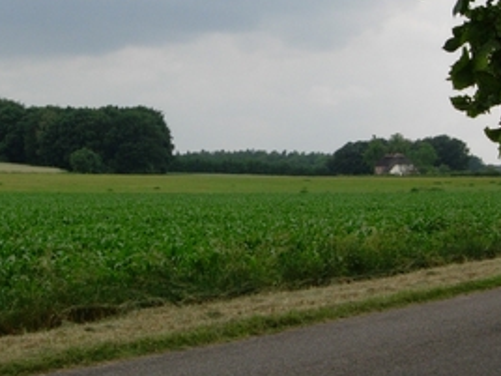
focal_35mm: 85
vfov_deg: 17.2
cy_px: 82
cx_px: 211
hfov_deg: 23.0
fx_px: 1230
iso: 64
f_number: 4.8
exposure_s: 1/470
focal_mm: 7.8
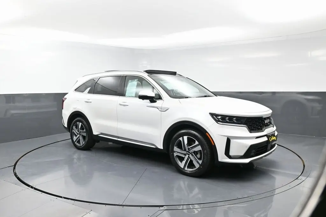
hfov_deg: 63.2
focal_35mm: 29
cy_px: 108
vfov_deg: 44.6
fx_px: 265
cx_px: 163
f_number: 8
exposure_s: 1/125
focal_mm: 19.5
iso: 800
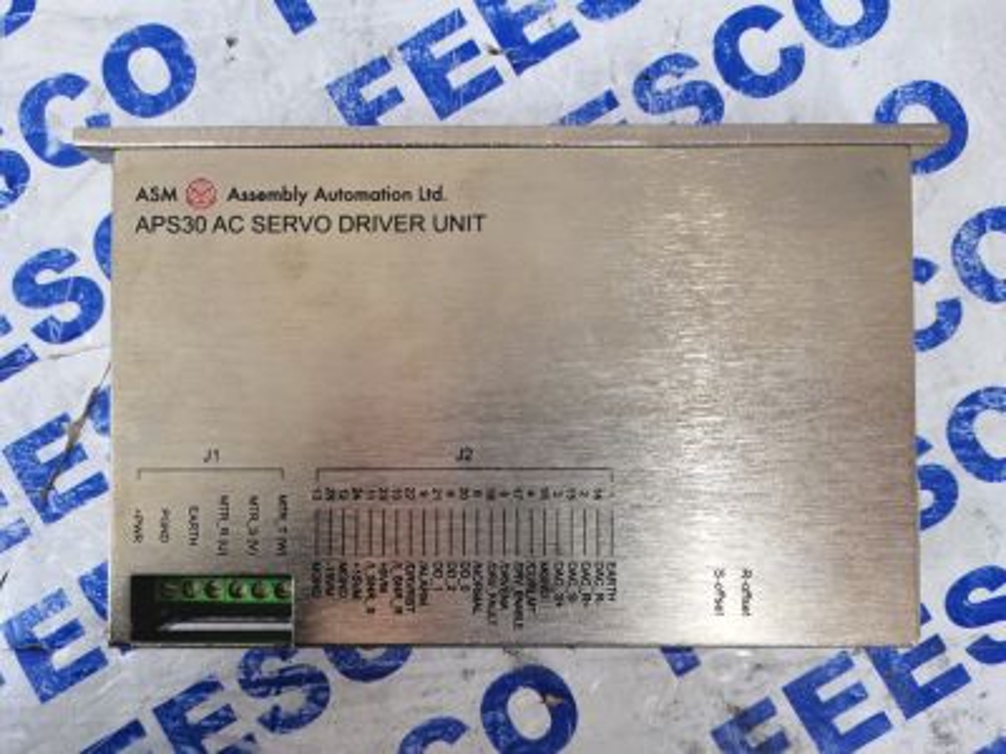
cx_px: 503
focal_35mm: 26
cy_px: 377
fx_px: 756
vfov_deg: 53.1
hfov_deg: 67.3
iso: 640
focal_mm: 5.58
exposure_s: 1/25
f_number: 1.8
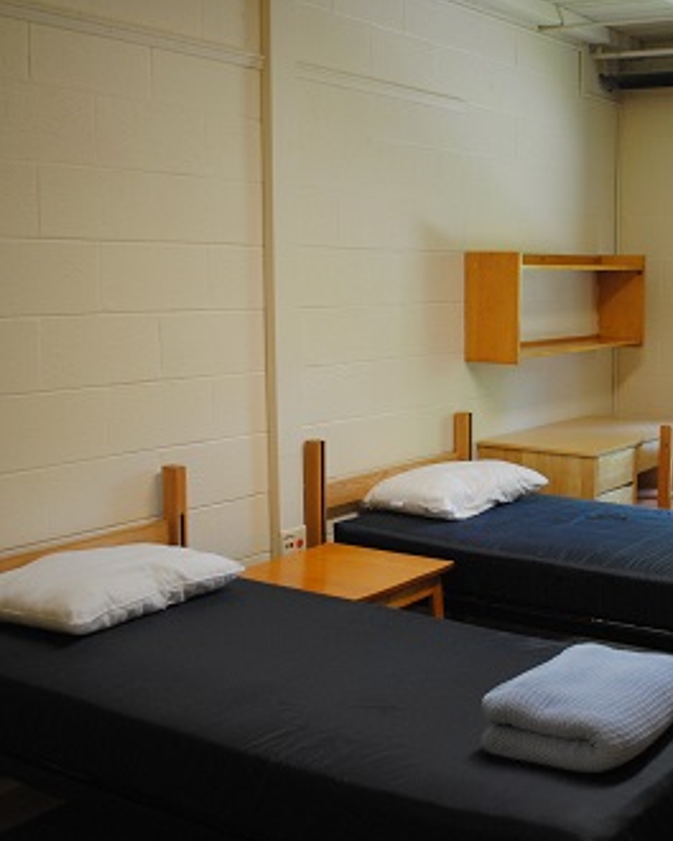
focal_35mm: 47
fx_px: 1170
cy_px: 420
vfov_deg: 39.5
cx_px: 556
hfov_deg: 31.1
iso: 500
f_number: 3.8
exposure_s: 1/30
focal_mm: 22
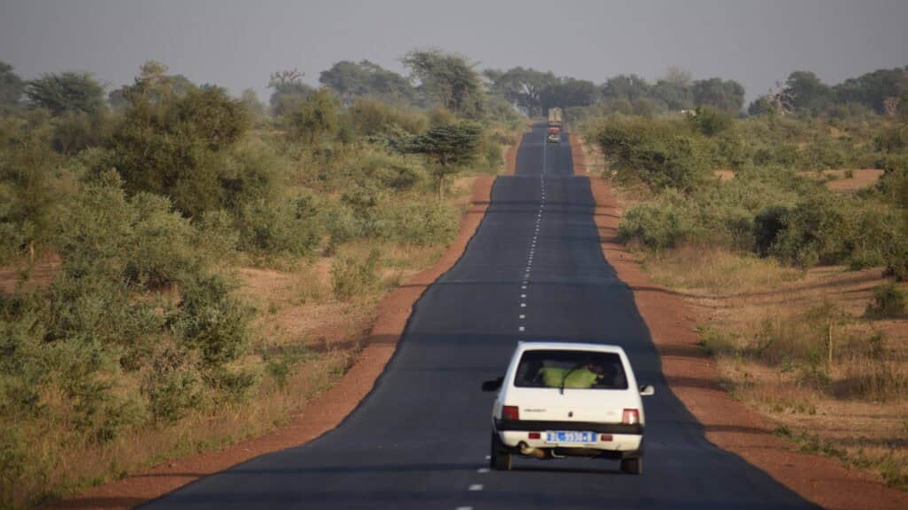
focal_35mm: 441
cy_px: 226
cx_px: 454
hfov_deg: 4.9
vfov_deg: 2.8
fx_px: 10616
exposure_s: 1/500
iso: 200
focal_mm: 280
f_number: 6.3
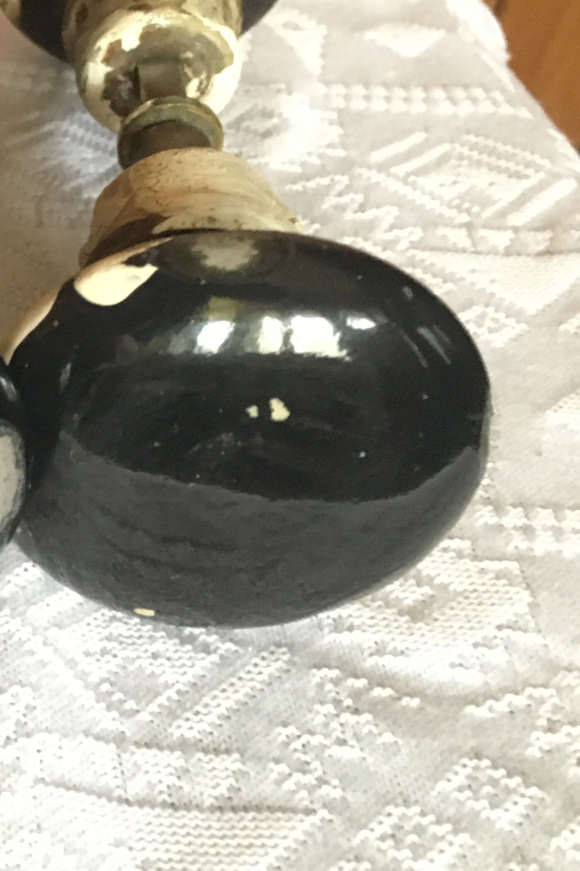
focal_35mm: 58
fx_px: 1402
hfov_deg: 20.6
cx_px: -246
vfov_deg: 34.4
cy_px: 351
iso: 500
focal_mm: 4.15
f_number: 2.2
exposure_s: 1/17
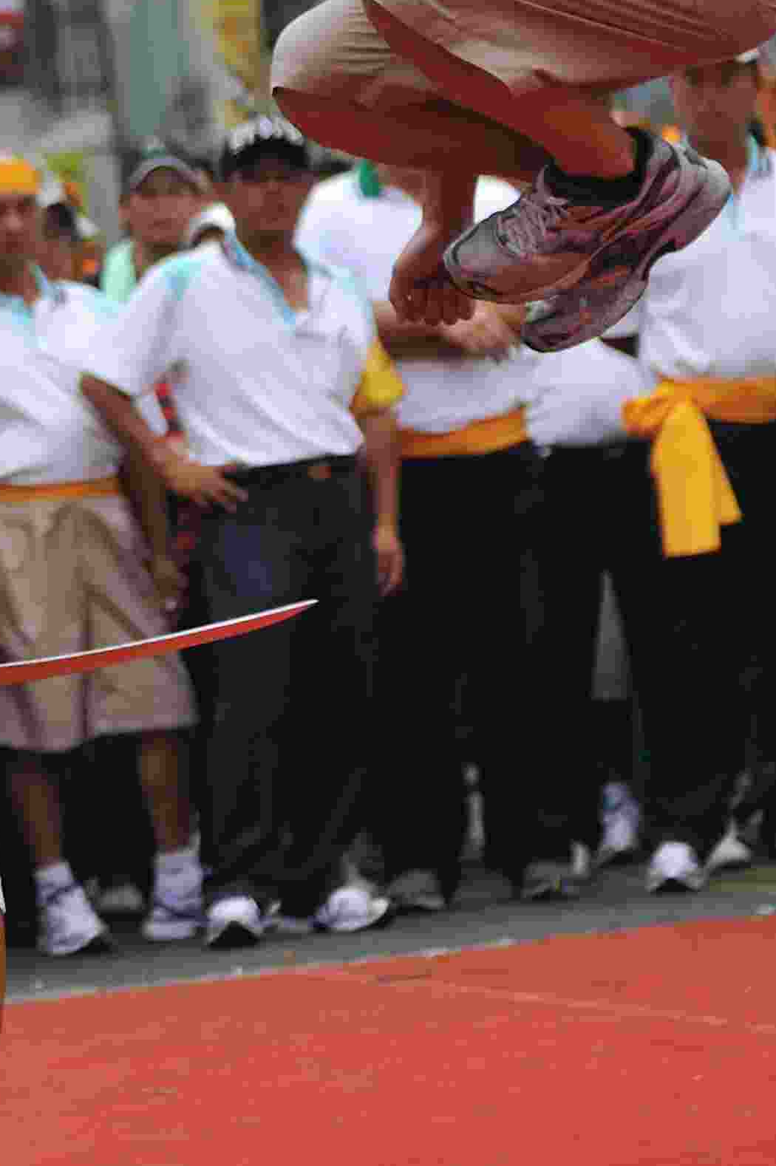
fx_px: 5762
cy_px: 253
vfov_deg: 11.5
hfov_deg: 7.6
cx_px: -207
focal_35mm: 178
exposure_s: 1/1600
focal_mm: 66
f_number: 2.8
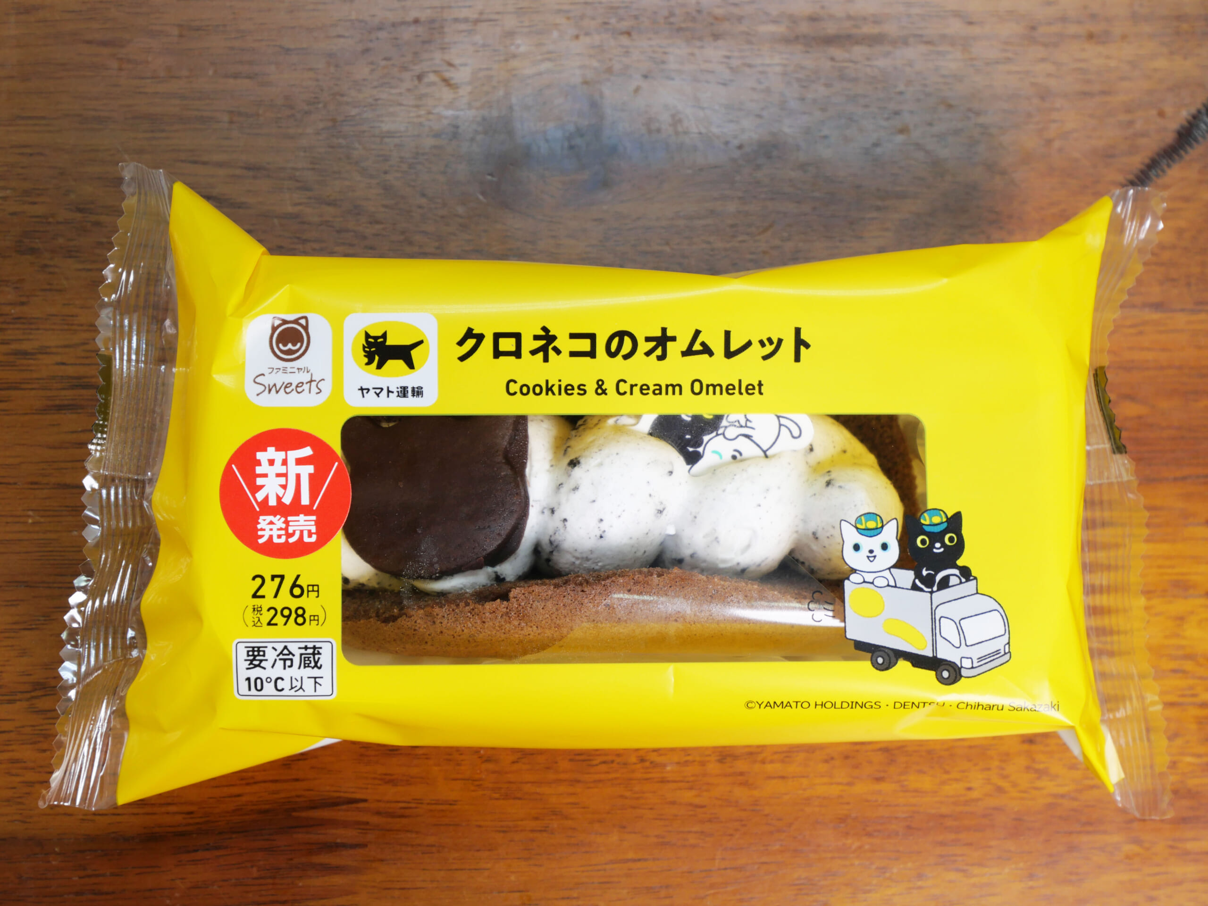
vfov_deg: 22.9
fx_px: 2233
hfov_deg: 30.3
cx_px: 604
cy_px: 453
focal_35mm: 64
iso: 250
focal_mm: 32
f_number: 5.6
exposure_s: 1/80
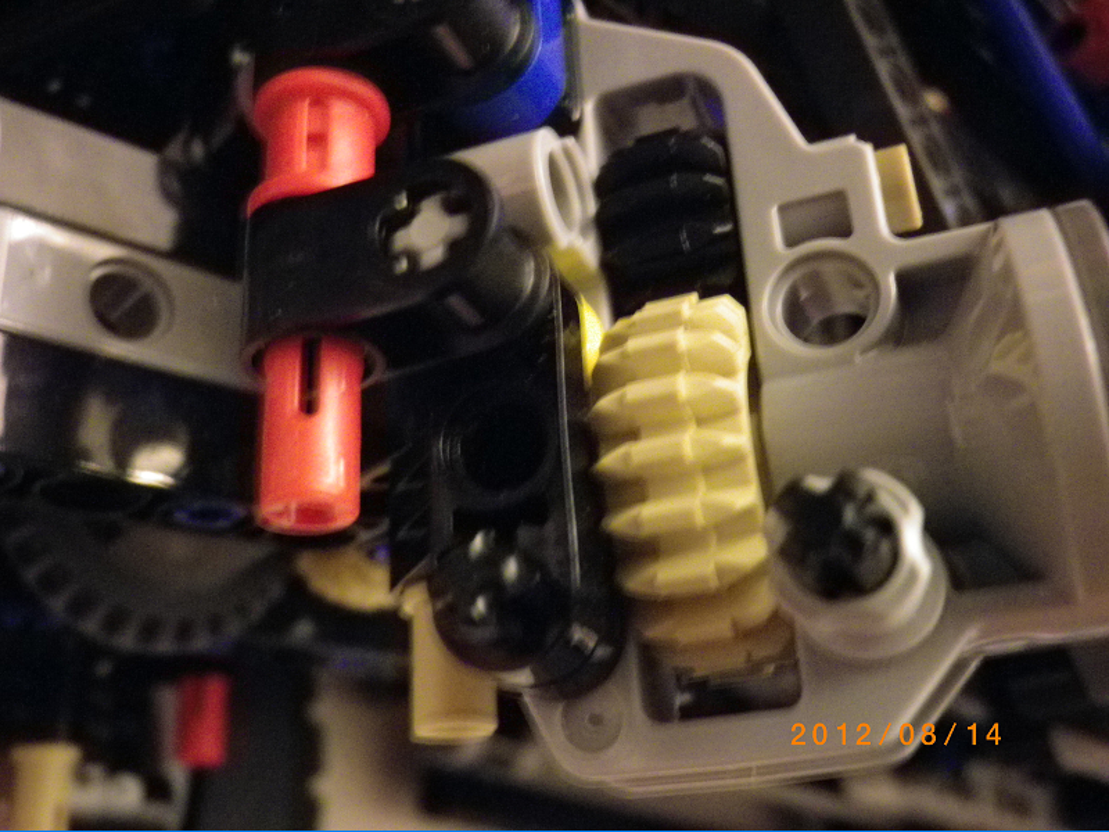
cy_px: 416
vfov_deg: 35.1
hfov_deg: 45.8
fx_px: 1314
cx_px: 554
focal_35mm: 41
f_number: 3.9
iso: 800
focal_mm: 7.3
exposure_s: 1/4
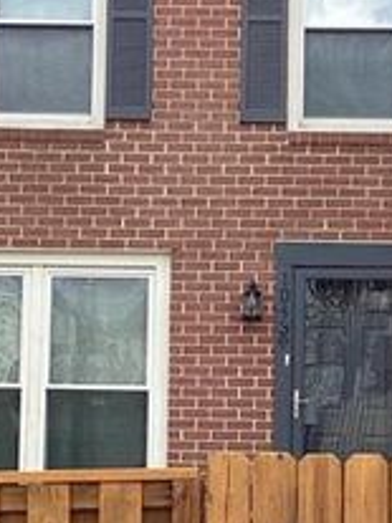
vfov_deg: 19.6
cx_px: 291
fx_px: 1511
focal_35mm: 100
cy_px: 299
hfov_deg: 14.7
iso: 25
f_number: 2.4
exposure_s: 1/458
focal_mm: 3.3
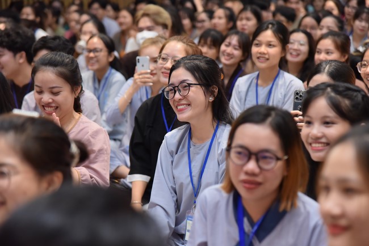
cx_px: 184
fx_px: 1230
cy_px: 123
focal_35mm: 120
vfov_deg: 11.4
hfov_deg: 17.1
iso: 1600
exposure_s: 1/125
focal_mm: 120
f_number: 4.5
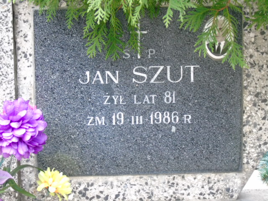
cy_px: 100
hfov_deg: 15.9
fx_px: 960
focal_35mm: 124
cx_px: 134
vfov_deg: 12.0
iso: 800
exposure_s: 1/80
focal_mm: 22
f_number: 4.6
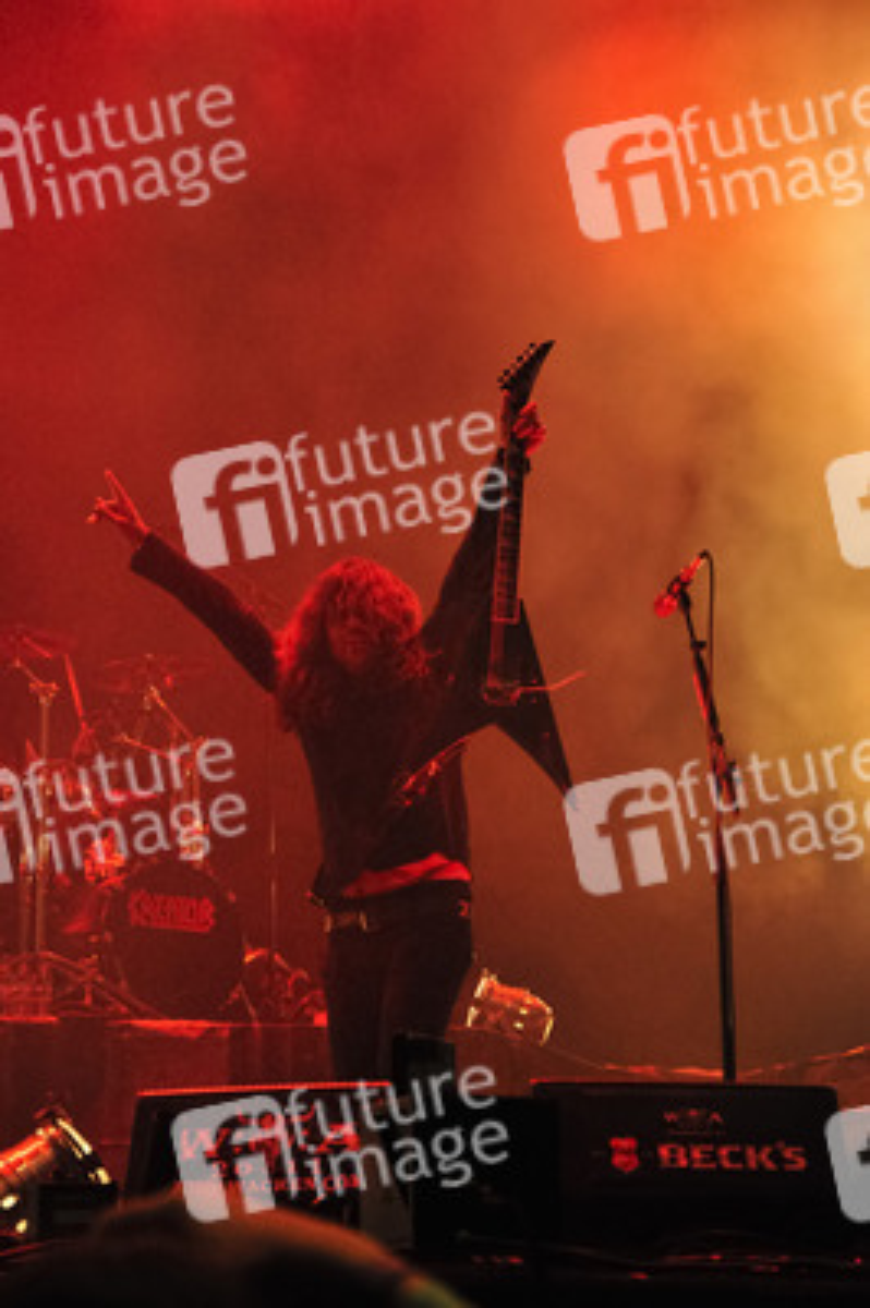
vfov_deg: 20.6
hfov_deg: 13.8
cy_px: 654
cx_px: 435
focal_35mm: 99
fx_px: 3595
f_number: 5.3
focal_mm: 66
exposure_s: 1/160
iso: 1600
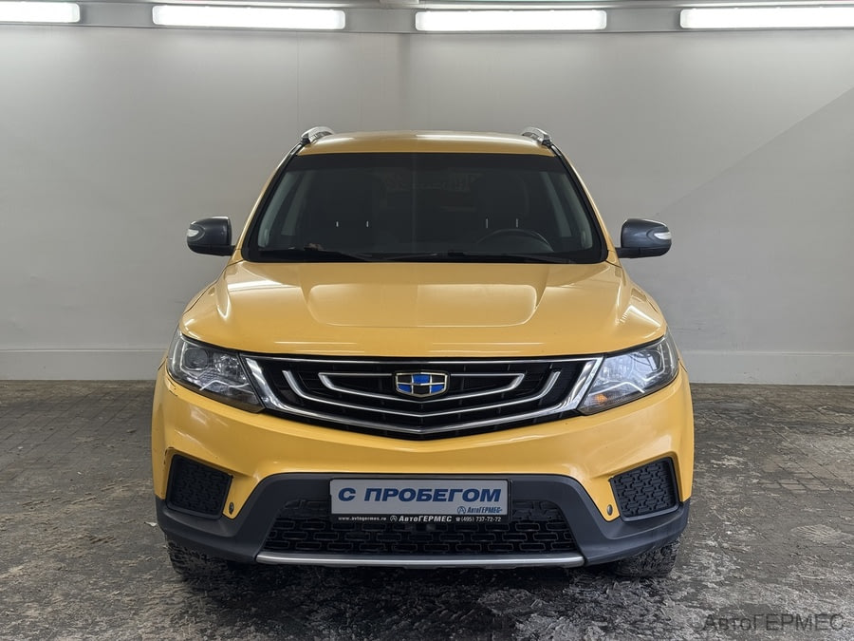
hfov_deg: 39.7
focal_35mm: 48
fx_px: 1184
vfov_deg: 30.3
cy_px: 320
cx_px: 427
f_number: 1.78
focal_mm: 6.76
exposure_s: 1/127
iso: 50
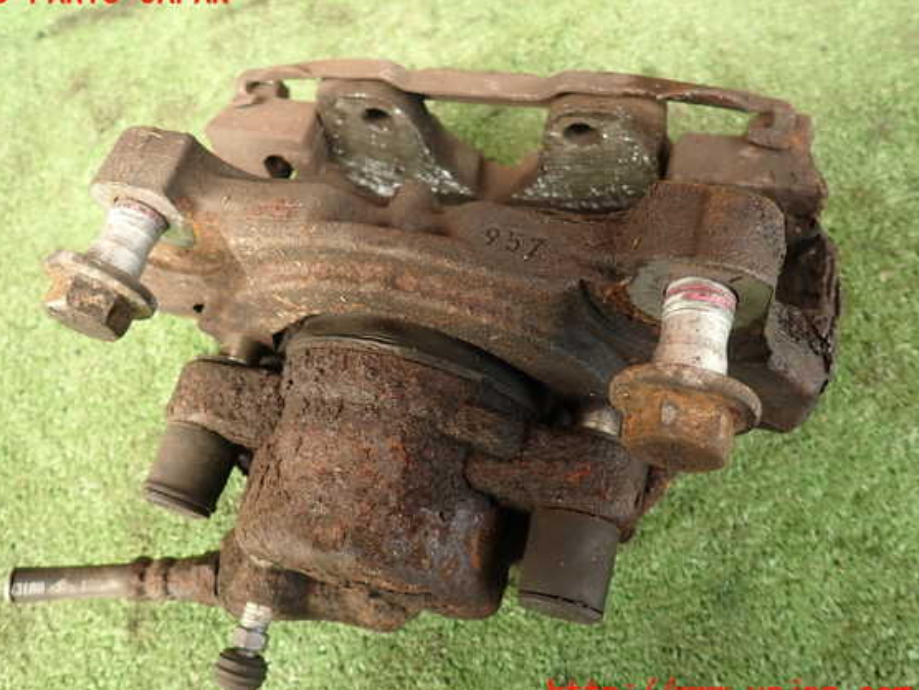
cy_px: 344
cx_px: 425
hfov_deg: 65.2
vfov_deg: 51.4
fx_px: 717
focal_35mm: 27
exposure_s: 1/80
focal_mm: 4.5
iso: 100
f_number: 2
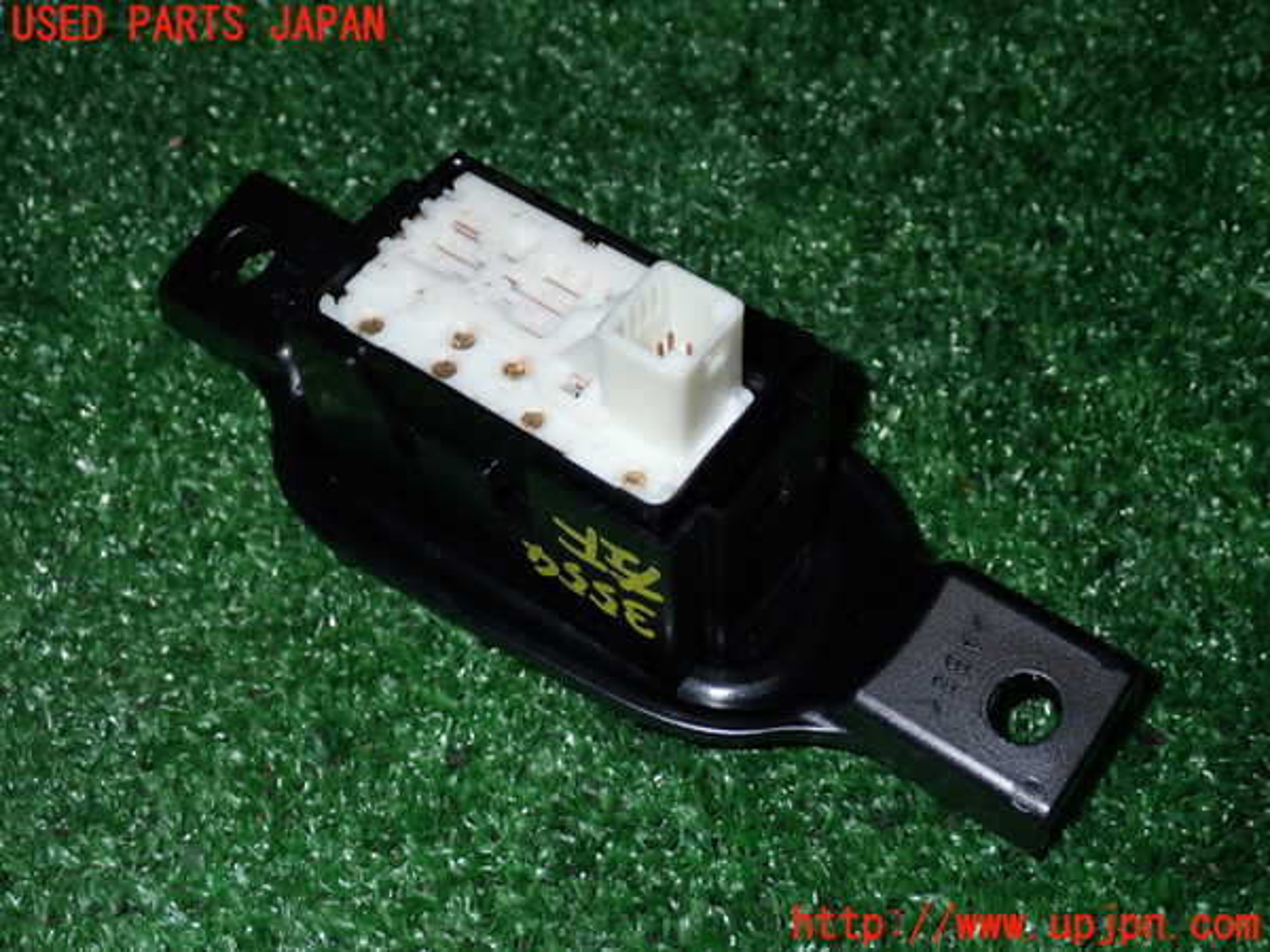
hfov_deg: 38.2
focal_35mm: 50
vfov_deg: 29.1
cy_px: 476
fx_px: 1834
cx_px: 635
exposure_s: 1/50
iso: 200
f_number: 9
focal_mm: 9.01
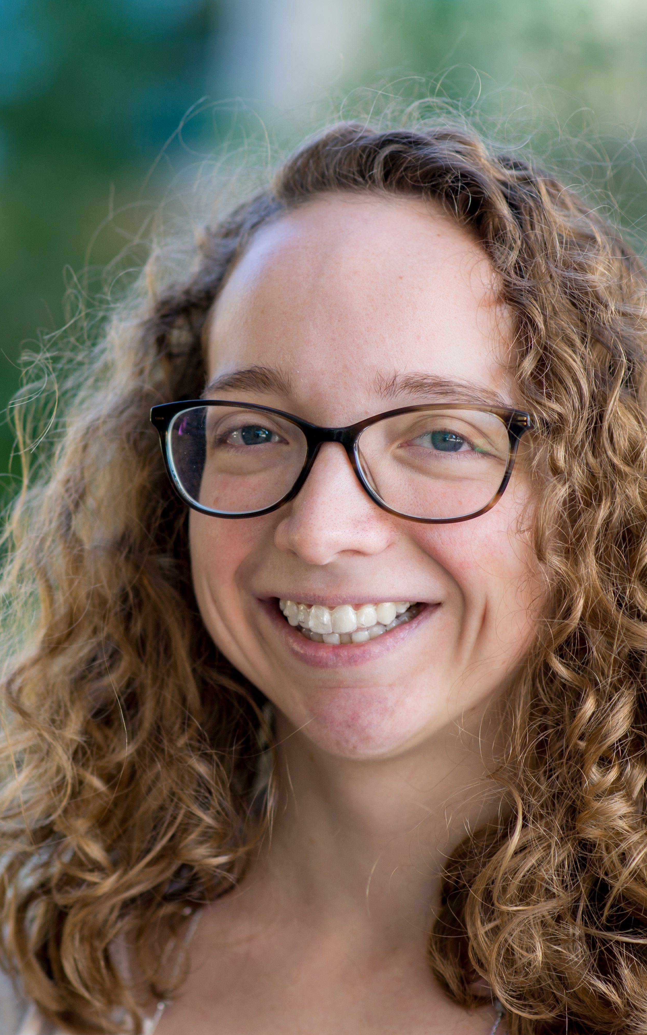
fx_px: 3668
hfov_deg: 10.1
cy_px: 518
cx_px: 130
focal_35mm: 130
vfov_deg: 16.1
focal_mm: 85
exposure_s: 1/320
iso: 200
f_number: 2.8
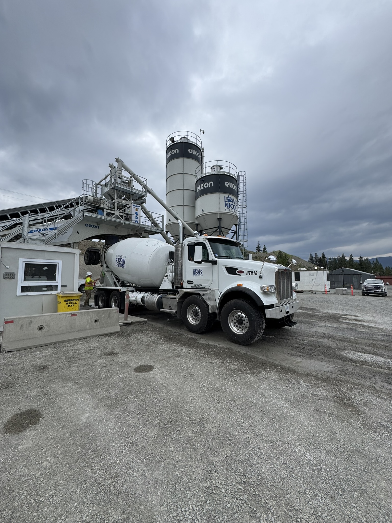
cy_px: 262
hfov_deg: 85.7
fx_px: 211
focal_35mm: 14
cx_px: 196
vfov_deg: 102.1
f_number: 2.2
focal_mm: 2.22
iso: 50
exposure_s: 1/1299
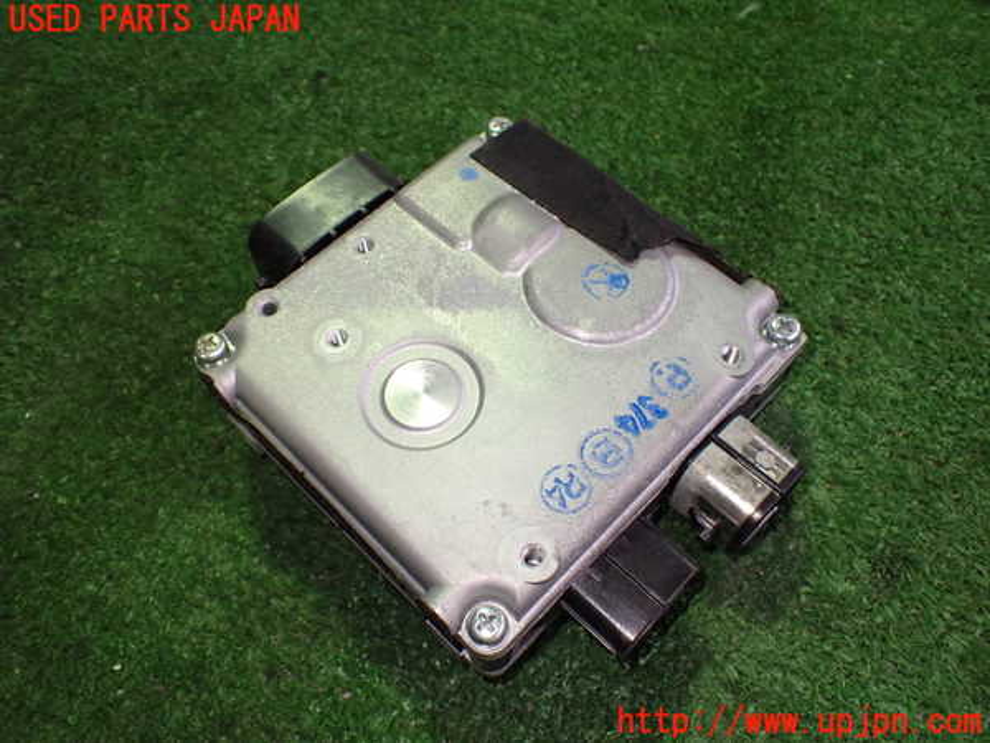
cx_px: 495
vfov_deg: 46.8
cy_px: 372
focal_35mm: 30
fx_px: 858
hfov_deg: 60.0
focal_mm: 5.4
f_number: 2.3
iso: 640
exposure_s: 1/125
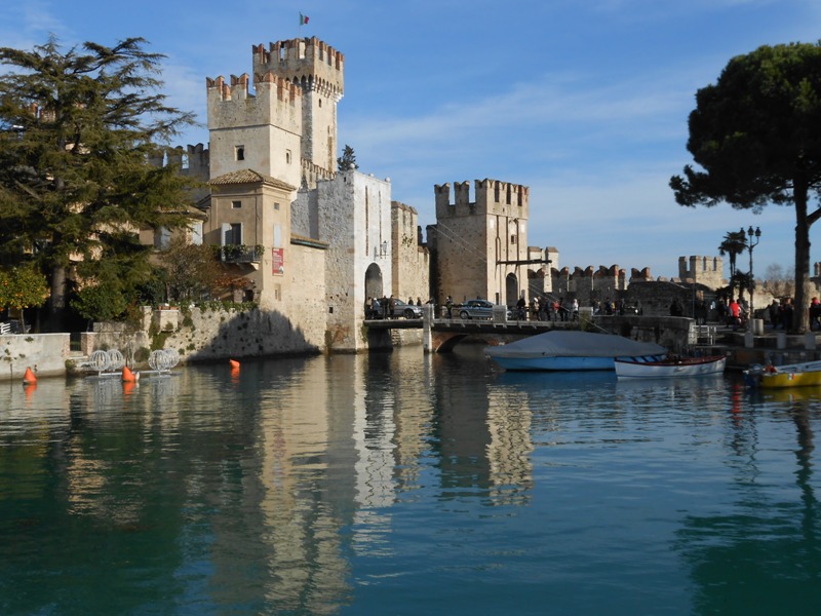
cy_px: 308
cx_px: 410
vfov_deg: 37.7
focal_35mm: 38
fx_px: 901
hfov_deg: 49.0
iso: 80
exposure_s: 1/1000
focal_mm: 6.8
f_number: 4.2
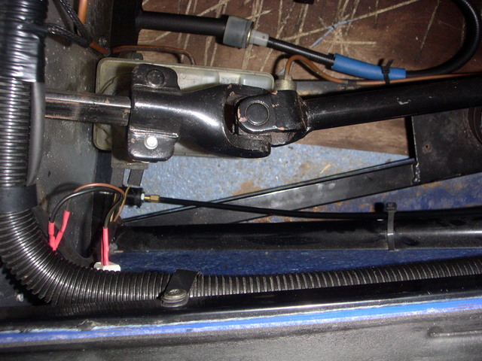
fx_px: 529
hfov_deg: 49.0
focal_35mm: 38
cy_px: 180
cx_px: 241
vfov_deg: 37.7
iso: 160
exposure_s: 1/50
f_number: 6.6
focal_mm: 6
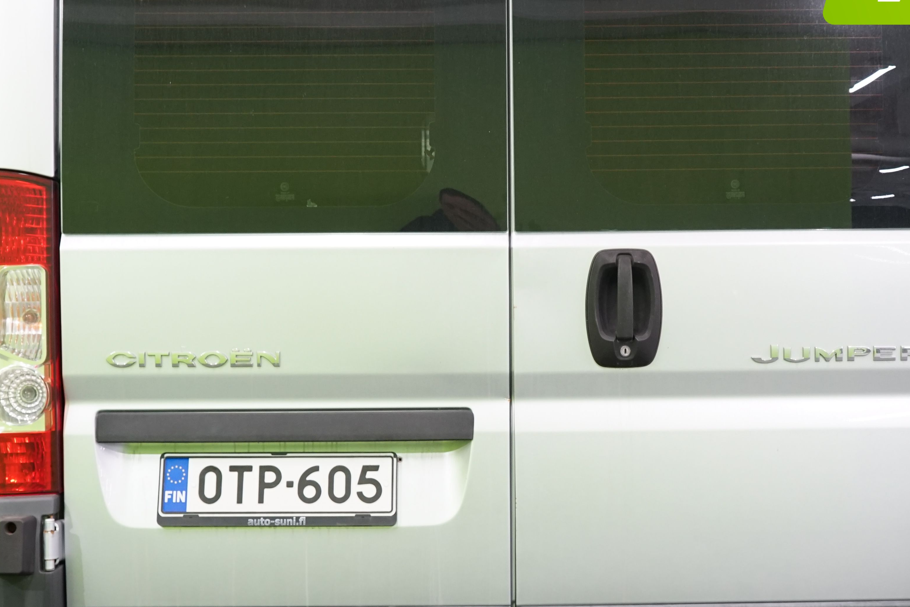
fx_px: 1466
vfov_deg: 23.4
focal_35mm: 58
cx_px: 493
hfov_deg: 34.5
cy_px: 323
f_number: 4.5
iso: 1000
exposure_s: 1/50
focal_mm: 30
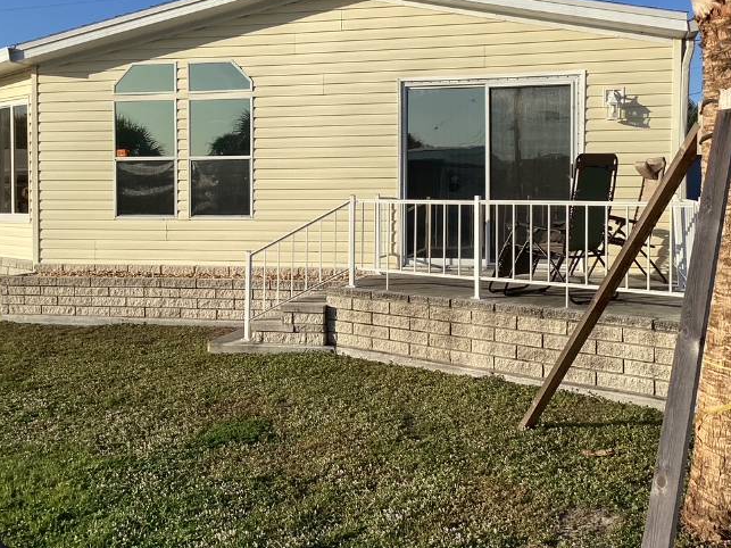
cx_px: 388
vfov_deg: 34.9
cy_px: 203
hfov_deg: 45.8
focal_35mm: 41
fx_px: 866
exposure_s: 1/1773
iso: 25
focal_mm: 3.3
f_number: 2.4
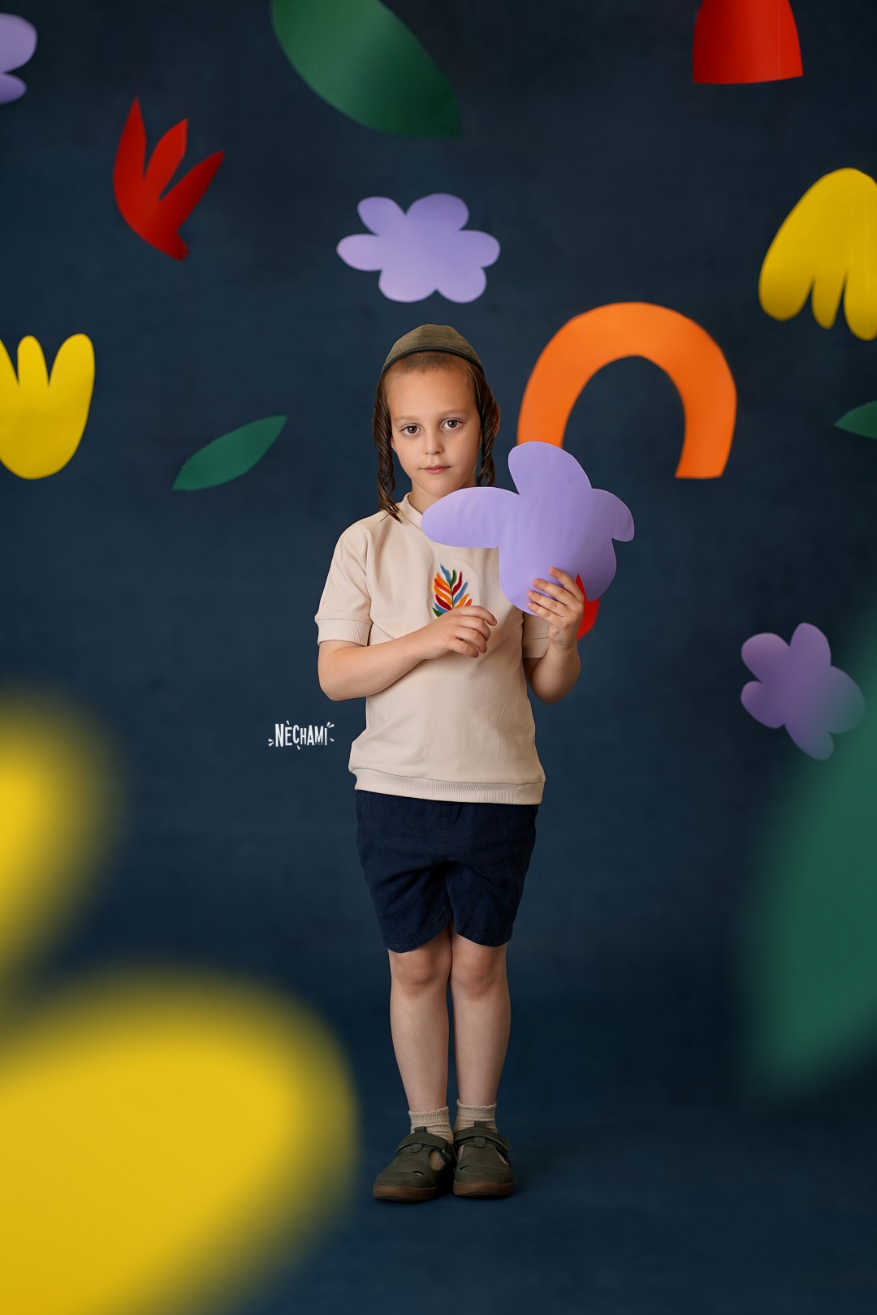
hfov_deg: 16.1
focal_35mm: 85
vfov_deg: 23.9
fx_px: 3106
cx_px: 438
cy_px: 658
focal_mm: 85
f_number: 2.5
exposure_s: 1/125
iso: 100
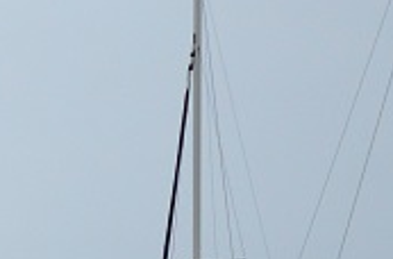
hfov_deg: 9.2
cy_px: 451
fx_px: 2262
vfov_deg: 6.4
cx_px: -453
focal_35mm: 208
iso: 800
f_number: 4.5
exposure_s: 1/8000
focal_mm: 24
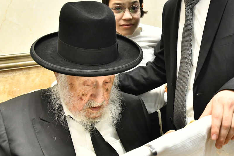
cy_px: 64
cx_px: 198
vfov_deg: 27.5
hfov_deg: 38.3
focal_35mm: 49
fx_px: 318
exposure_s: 1/160
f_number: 5.6
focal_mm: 28
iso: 2500
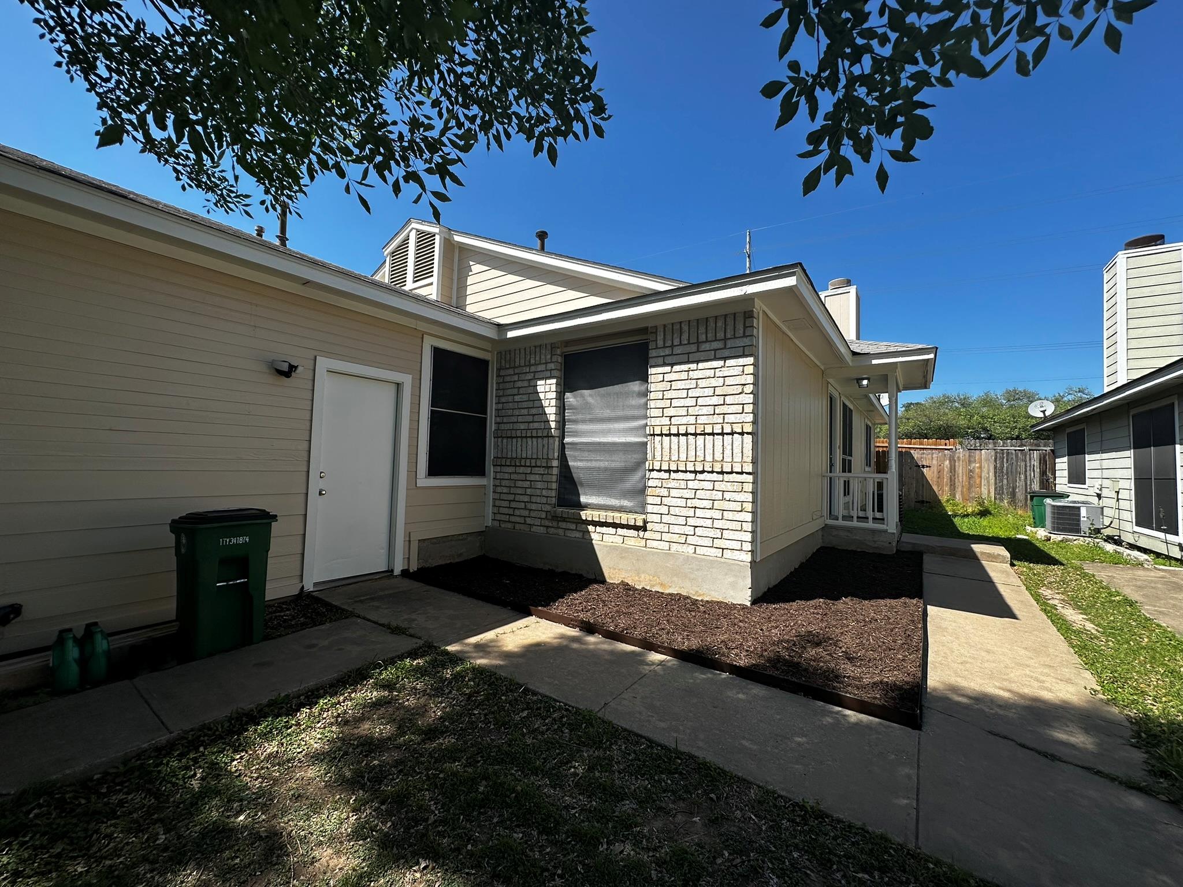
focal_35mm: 14
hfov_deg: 102.1
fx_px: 478
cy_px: 444
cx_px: 592
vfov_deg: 85.7
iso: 50
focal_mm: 2.22
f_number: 2.2
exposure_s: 1/1770
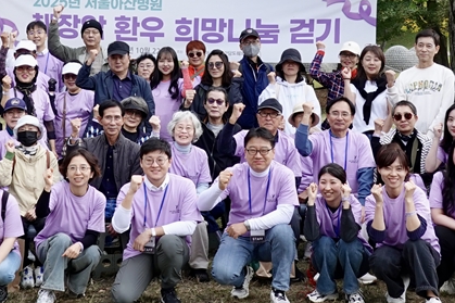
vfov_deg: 31.1
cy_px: 165
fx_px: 543
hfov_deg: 45.1
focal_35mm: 43
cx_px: 170
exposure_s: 1/200
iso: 125
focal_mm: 11.06
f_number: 3.5
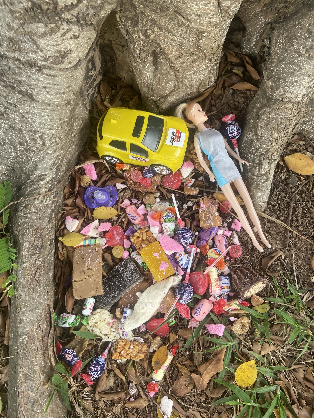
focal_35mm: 26
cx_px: 157
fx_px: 314
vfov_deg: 67.3
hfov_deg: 53.1
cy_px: 209
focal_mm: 4.25
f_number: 1.8
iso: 32
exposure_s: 1/127
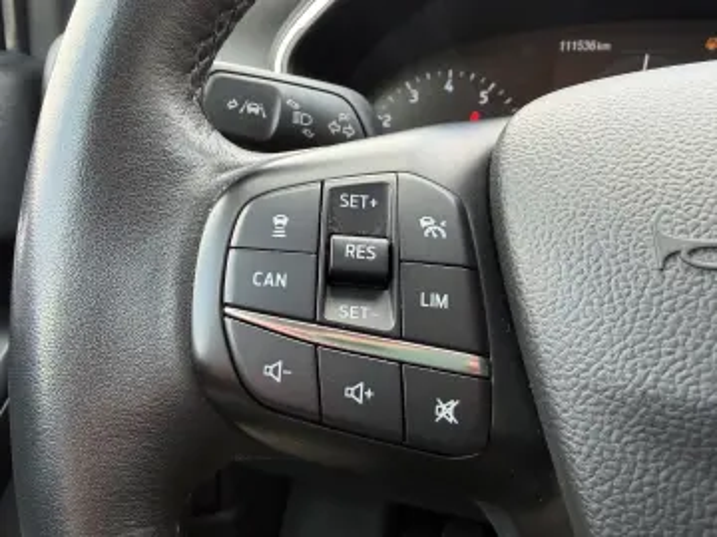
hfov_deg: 67.3
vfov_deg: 53.1
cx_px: 358
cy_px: 268
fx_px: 539
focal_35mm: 26
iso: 125
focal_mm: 2.22
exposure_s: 1/121
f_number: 2.2
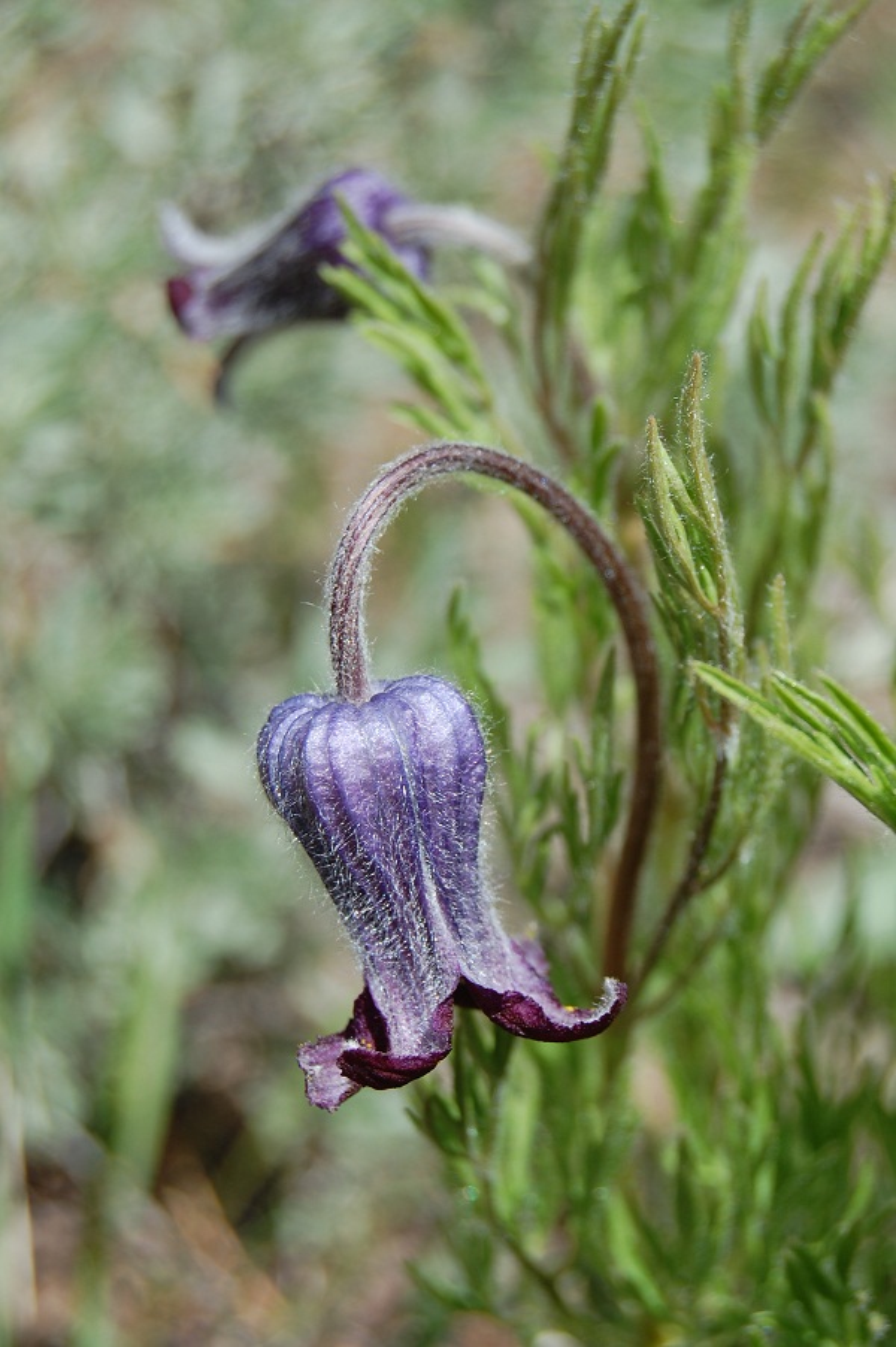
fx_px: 3084
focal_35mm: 82
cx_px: 448
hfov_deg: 16.5
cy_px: 674
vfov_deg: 24.6
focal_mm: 55
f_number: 8
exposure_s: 1/320
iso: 200
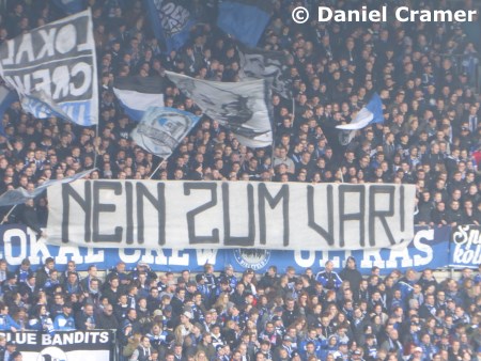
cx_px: 240
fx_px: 5992
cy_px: 180
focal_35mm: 431
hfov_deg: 4.6
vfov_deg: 3.5
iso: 320
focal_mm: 77.3
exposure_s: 1/100
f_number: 6
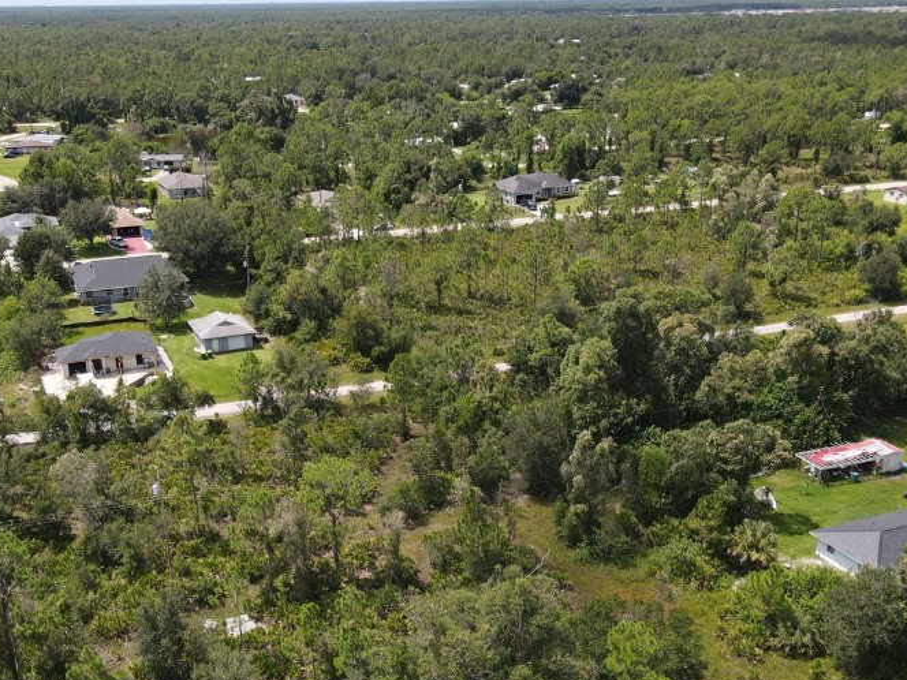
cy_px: 470
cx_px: 393
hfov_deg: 50.0
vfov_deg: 38.1
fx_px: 969
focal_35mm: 37
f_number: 2.8
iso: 100
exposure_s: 1/500
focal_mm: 4.5
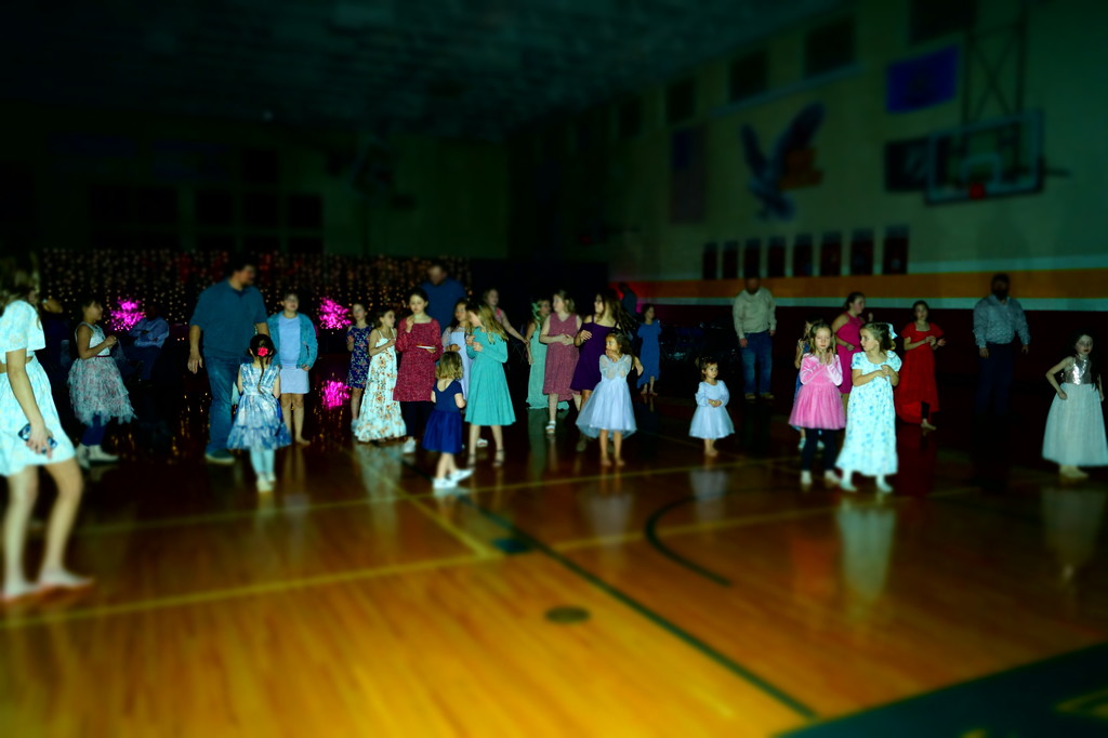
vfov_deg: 47.9
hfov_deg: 67.4
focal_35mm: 27
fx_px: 831
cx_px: 554
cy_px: 369
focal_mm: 18
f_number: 3.5
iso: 640
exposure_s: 1/60
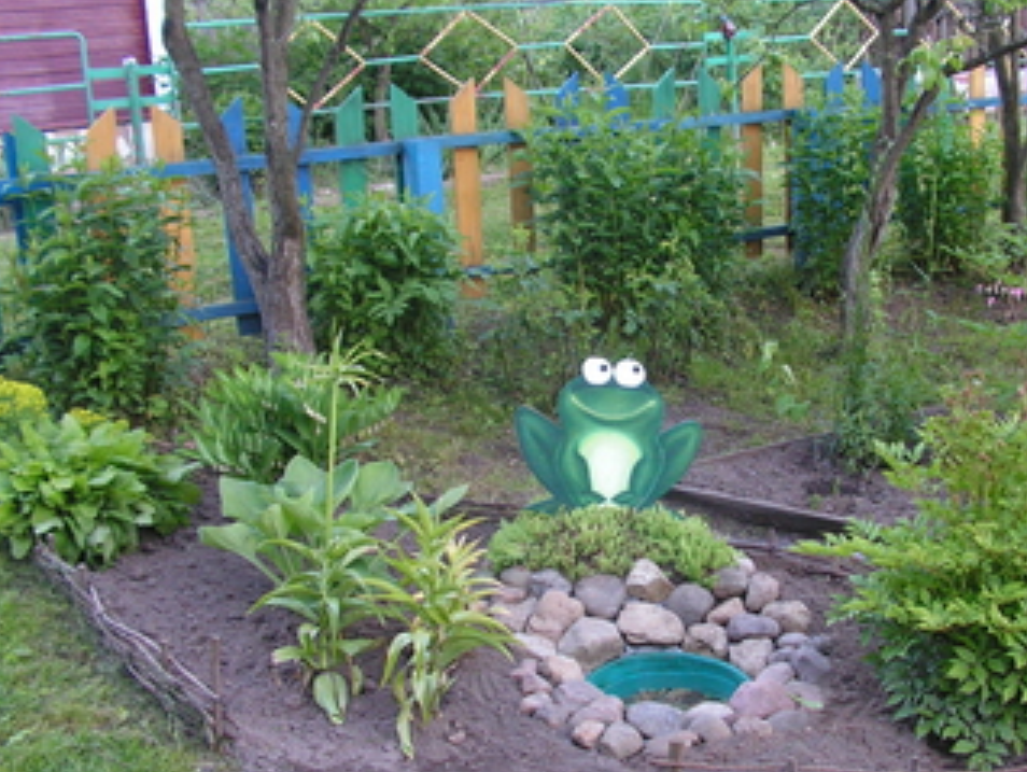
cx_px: 646
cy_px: 455
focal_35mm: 51
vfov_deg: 28.5
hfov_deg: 37.2
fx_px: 1514
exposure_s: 1/40
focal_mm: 6
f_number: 3.2
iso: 160
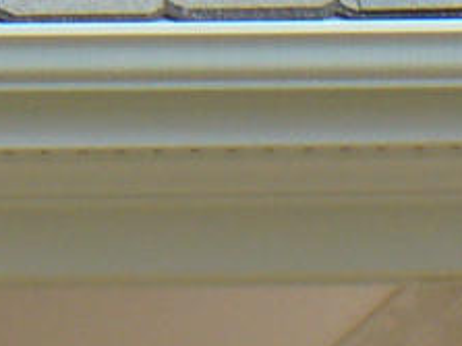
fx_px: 15980
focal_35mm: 1198
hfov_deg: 1.7
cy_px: 1111
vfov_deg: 1.2
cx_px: -157
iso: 80
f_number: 4.1
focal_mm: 27.6
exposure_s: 1/200
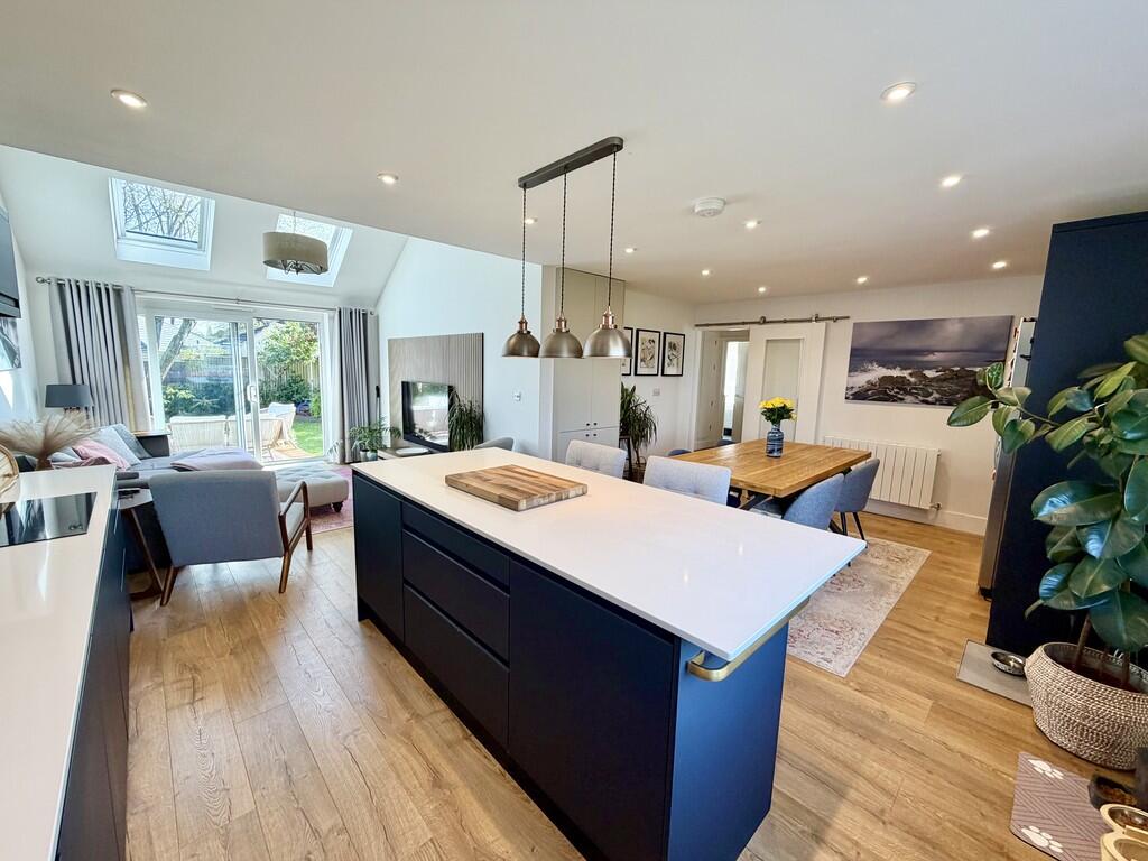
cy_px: 430
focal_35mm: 14
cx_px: 574
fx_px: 464
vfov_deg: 85.7
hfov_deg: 102.1
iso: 64
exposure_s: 1/100
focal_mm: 2.22
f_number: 2.2
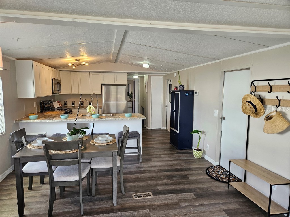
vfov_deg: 58.9
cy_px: 108
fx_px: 193
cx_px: 145
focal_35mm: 23
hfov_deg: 73.9
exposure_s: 1/120
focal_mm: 5.4
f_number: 1.8
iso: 125
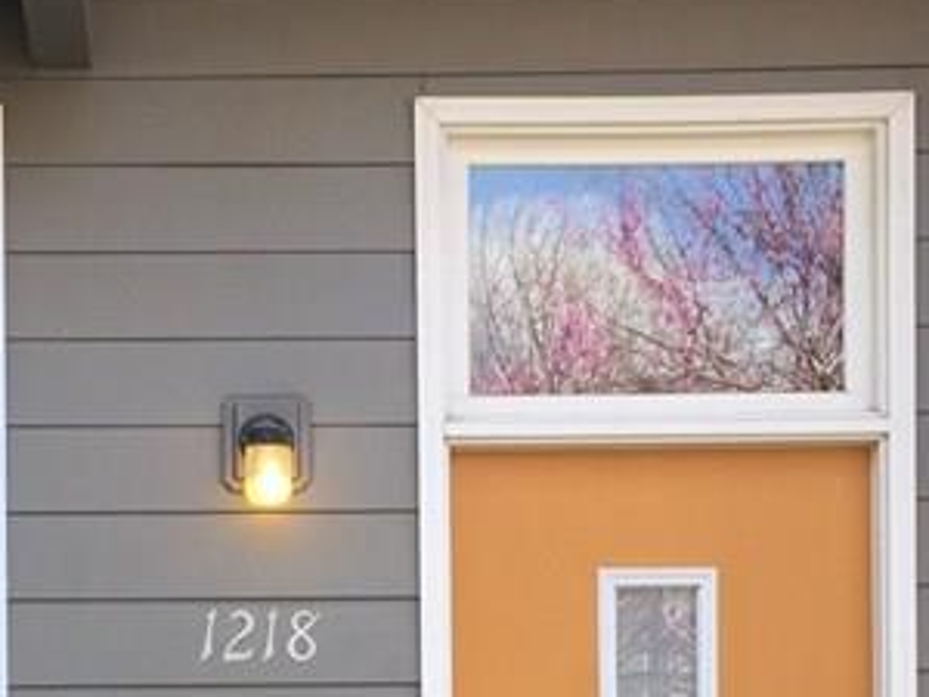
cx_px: 217
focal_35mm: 99
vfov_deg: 14.4
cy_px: 874
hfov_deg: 19.7
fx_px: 2657
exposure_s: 1/192
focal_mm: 4.15
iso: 32
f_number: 2.2
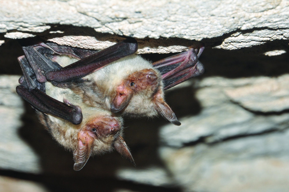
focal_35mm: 405
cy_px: 96
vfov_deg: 3.4
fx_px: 3247
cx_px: 144
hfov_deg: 5.1
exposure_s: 1/200
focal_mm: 270
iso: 500
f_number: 18
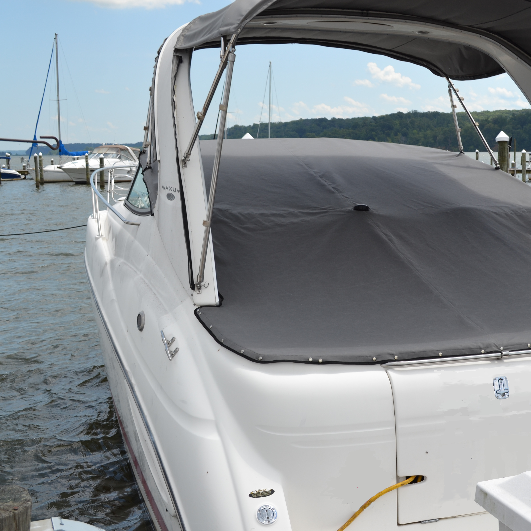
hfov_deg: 33.5
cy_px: 266
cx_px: 377
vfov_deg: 34.0
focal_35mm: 50
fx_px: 868
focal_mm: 26
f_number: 8
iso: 100
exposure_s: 1/250
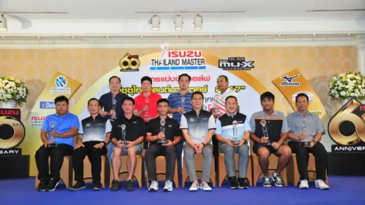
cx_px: 181
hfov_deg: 59.5
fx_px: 319
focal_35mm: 33
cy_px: 117
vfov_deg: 35.6
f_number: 4.5
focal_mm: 31
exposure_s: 1/160
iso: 800
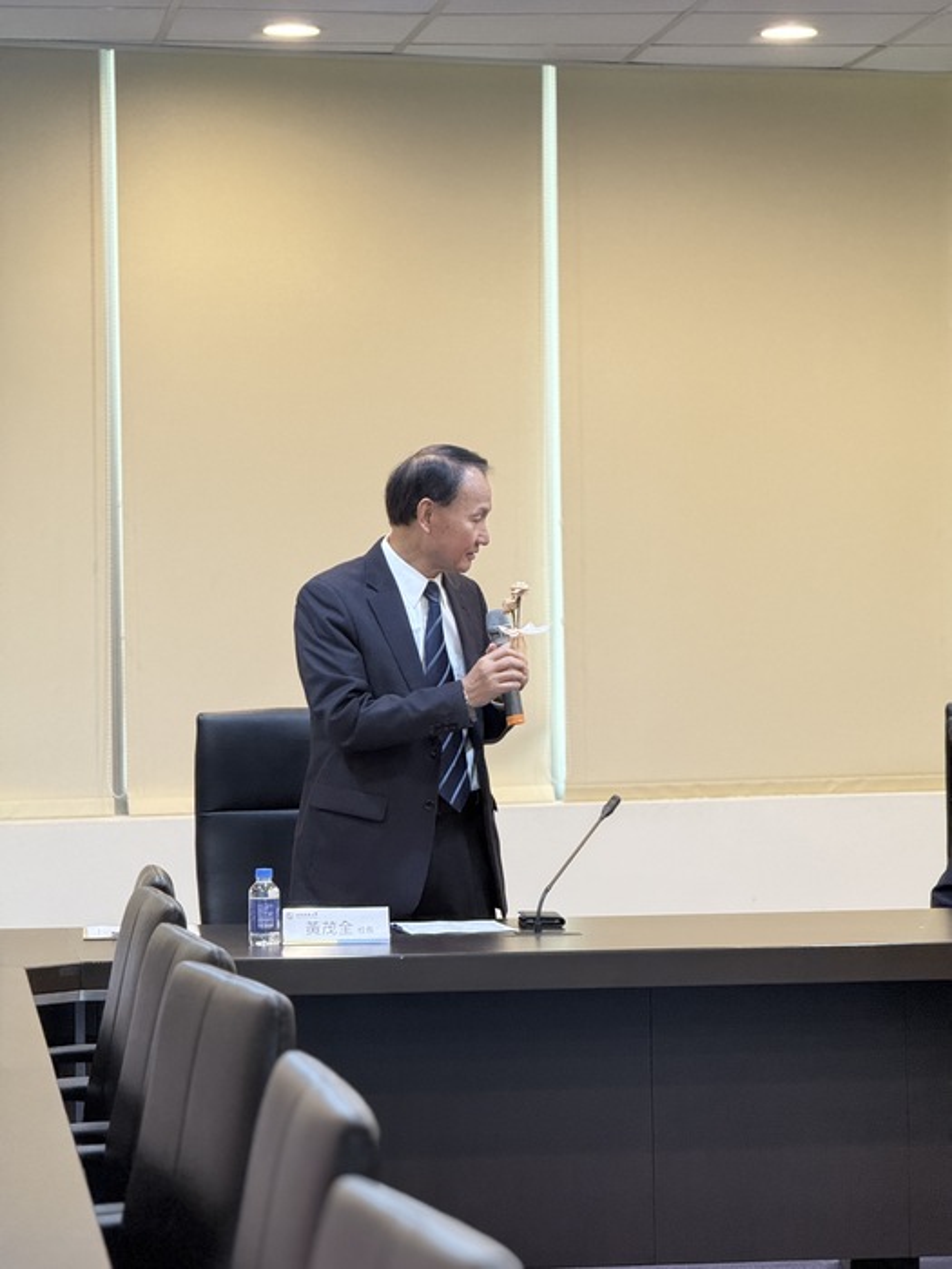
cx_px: 476
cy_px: 634
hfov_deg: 12.3
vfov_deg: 16.4
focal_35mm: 120
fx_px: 4400
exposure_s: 1/60
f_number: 2.8
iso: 400
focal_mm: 15.66
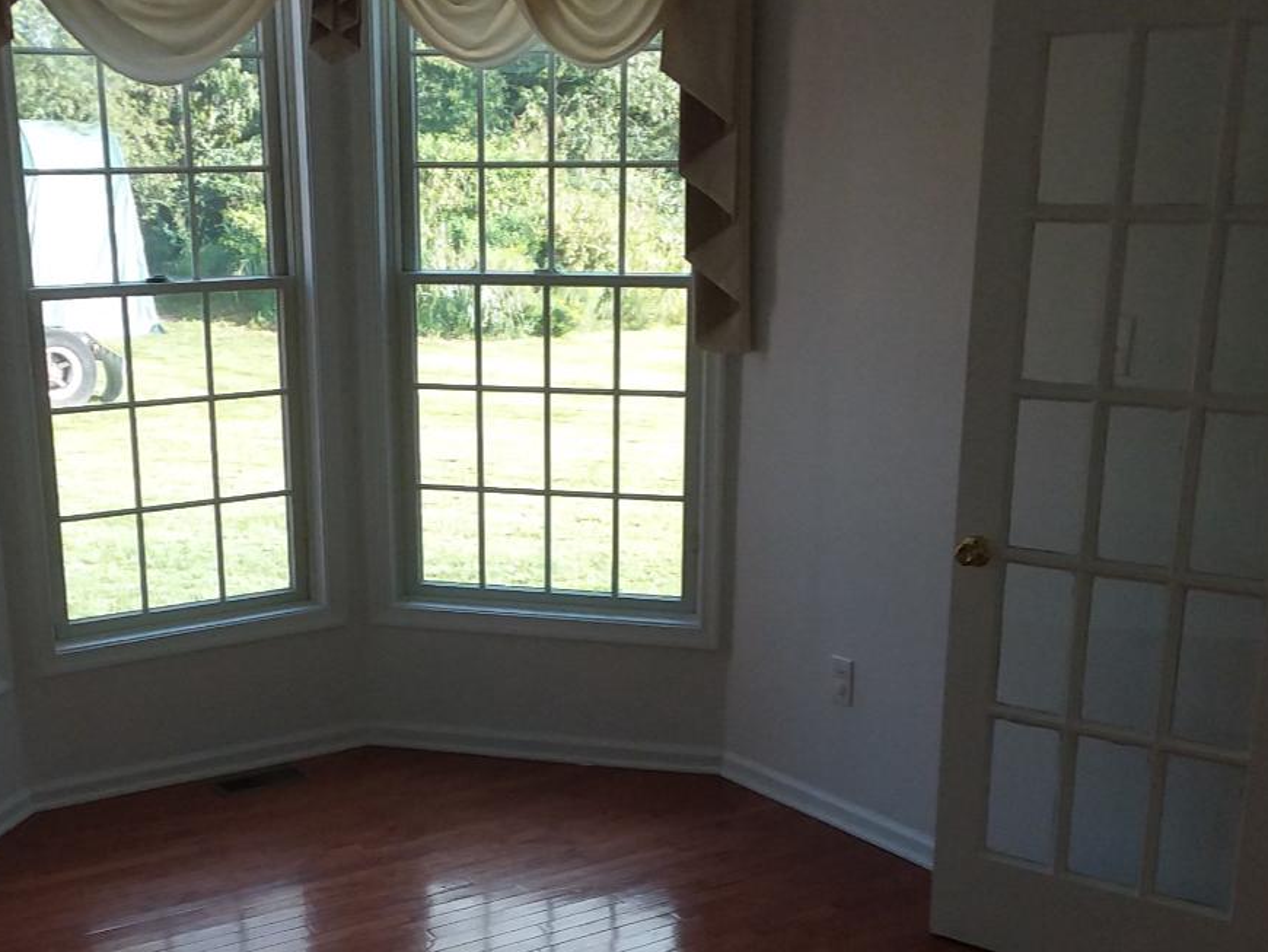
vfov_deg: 29.8
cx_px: 517
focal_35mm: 48
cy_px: 713
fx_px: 1759
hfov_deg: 39.5
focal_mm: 2.47
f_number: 1.9
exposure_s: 1/120
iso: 64
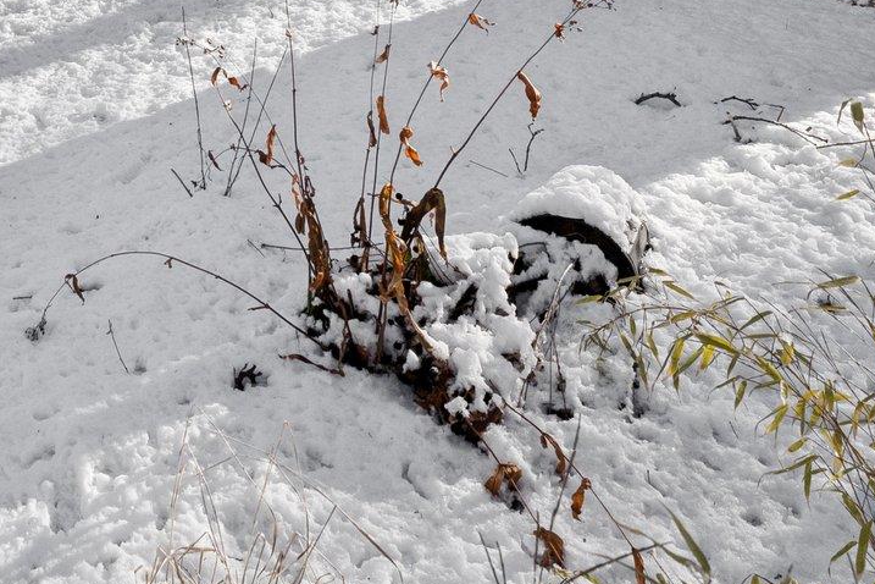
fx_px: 972
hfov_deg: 39.0
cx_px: -107
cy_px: -217
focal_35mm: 40
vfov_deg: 26.9
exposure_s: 1/1600
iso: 500
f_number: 7.1
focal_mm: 14
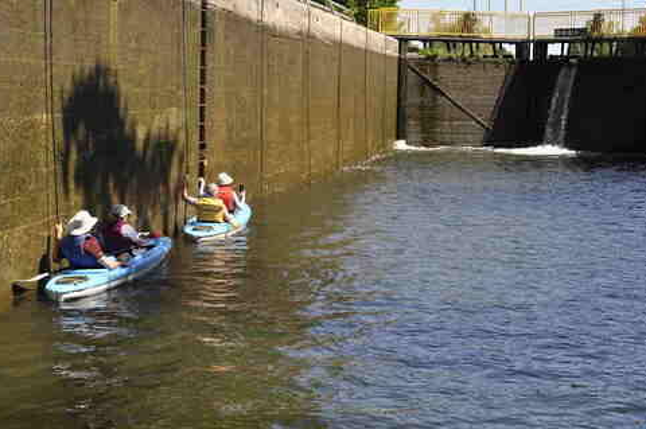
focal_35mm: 64
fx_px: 1147
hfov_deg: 31.4
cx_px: 311
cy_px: 146
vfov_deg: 21.1
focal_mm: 32
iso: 200
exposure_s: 1/250
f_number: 8
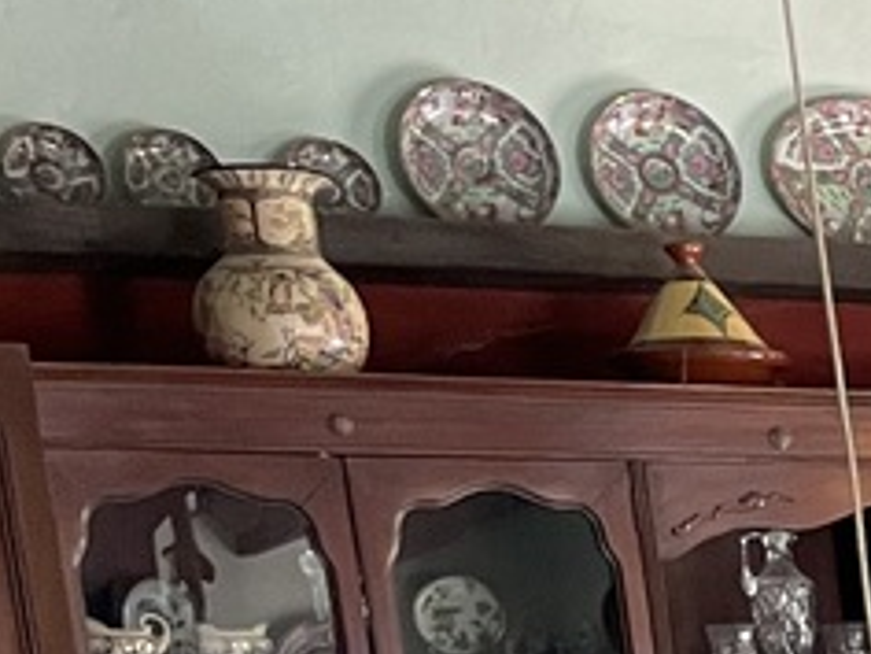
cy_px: 1393
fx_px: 3548
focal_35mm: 141
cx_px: 2296
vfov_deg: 9.7
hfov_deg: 11.0
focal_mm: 4.2
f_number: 1.6
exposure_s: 1/60
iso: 125
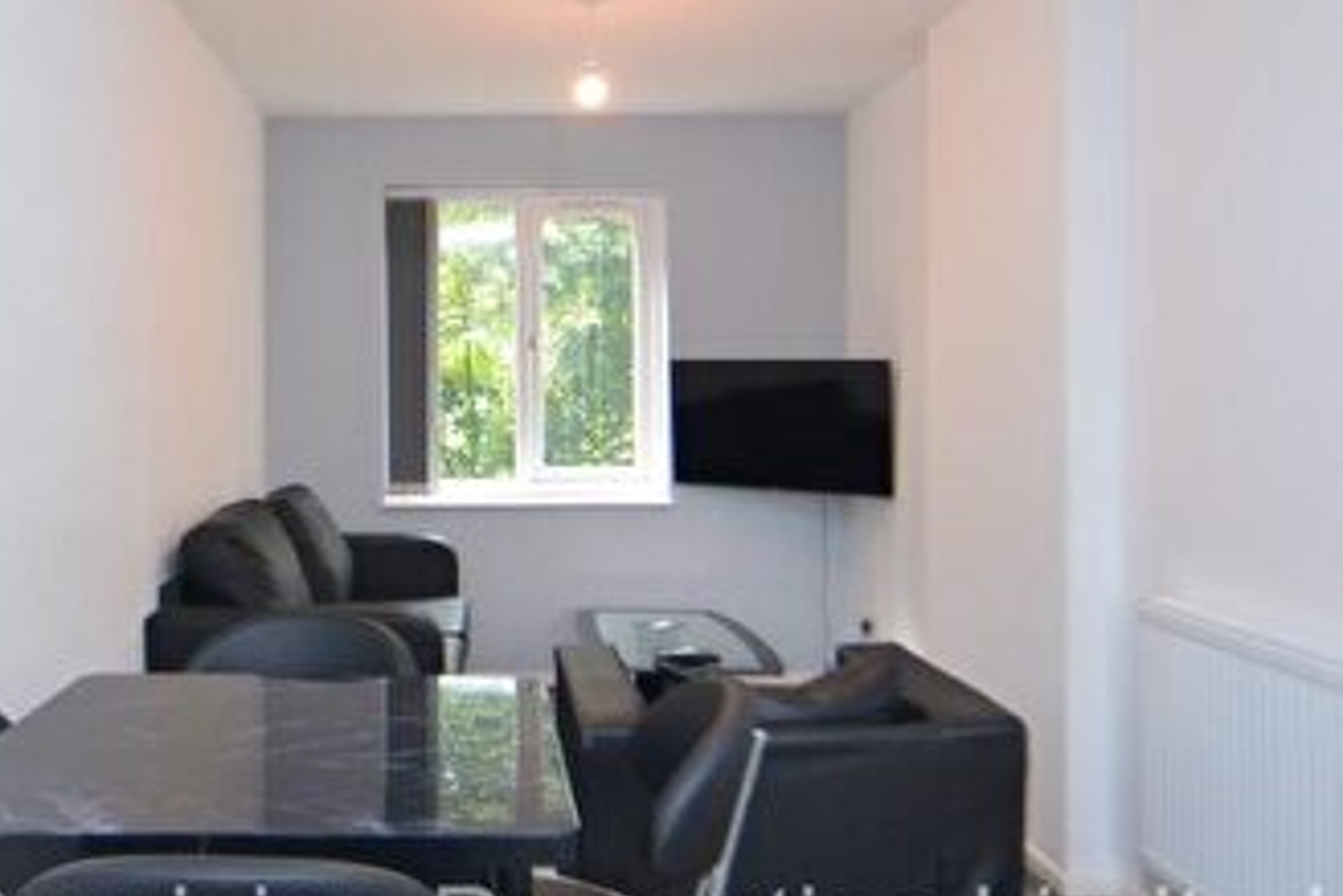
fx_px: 1194
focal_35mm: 32
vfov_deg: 41.1
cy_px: 430
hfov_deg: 58.4
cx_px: 573
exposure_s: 1/60
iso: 500
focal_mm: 10
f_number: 4
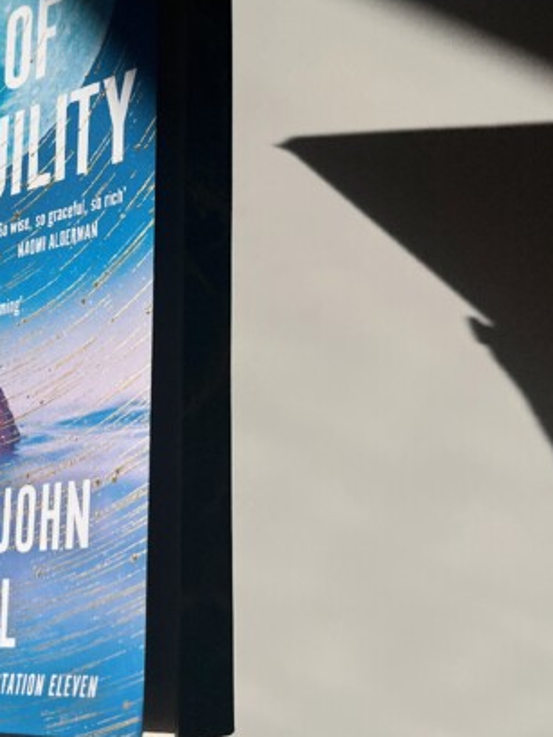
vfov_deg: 31.4
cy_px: 236
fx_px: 1299
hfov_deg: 23.1
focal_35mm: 61
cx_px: 11
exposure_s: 1/17241
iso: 50
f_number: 1.6
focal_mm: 5.1
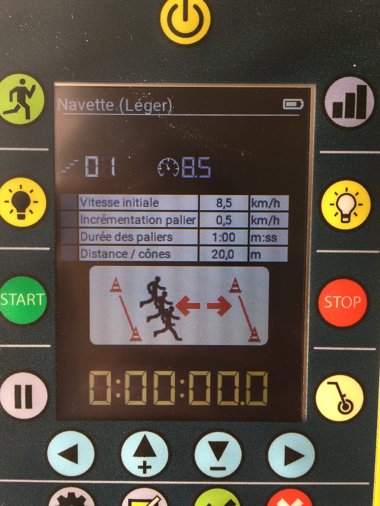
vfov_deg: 61.7
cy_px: 253
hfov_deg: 48.2
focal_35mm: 29
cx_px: 190
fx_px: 424
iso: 25
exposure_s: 1/214
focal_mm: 4.15
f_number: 2.2
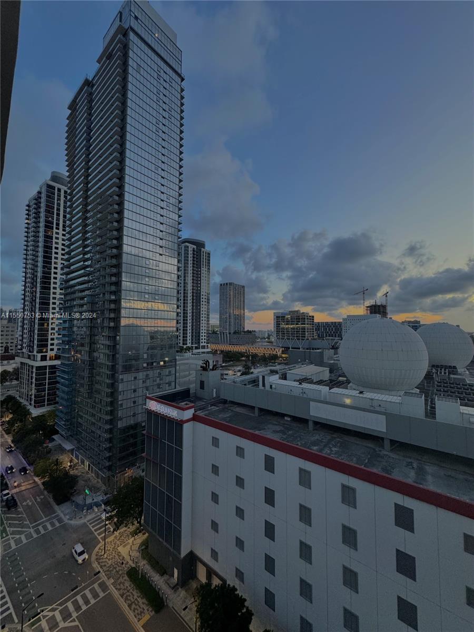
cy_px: 316
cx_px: 237
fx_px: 256
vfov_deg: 102.1
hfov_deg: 85.7
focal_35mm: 14
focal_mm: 2.22
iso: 160
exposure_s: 1/60
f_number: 2.2
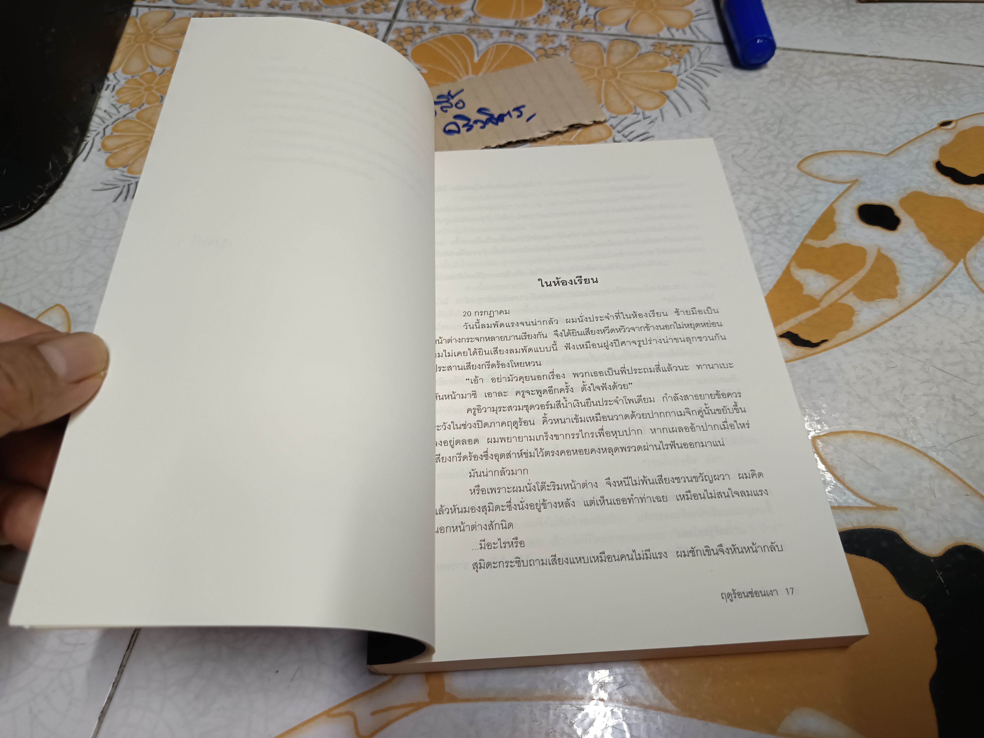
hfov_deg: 71.6
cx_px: 492
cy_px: 369
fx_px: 682
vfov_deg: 56.8
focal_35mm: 24
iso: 1050
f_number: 1.7
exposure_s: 1/50
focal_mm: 5.31
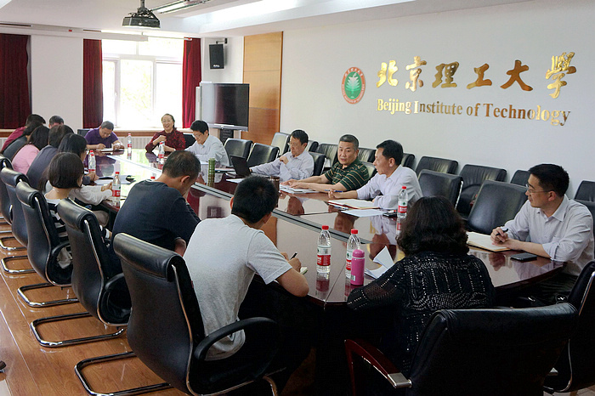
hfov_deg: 60.3
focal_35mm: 31
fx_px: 512
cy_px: 198
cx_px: 298
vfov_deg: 42.3
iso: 500
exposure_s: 1/60
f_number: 4
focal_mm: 21
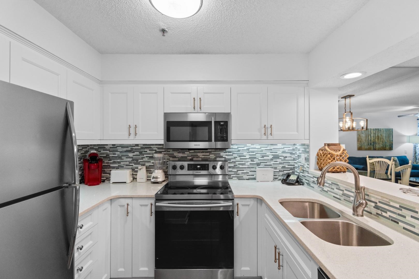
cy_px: 140
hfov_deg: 100.4
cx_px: 210
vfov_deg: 77.3
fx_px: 175
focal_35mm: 15
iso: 100
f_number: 4.5
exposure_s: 1/2
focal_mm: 10
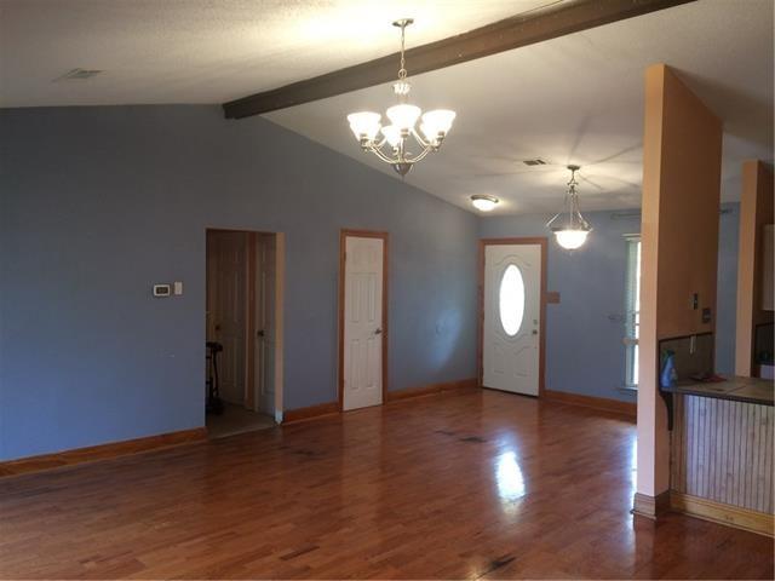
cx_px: 388
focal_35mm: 29
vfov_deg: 48.2
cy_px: 290
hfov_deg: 61.7
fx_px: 649
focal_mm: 4.15
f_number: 2.2
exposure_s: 1/30
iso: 64
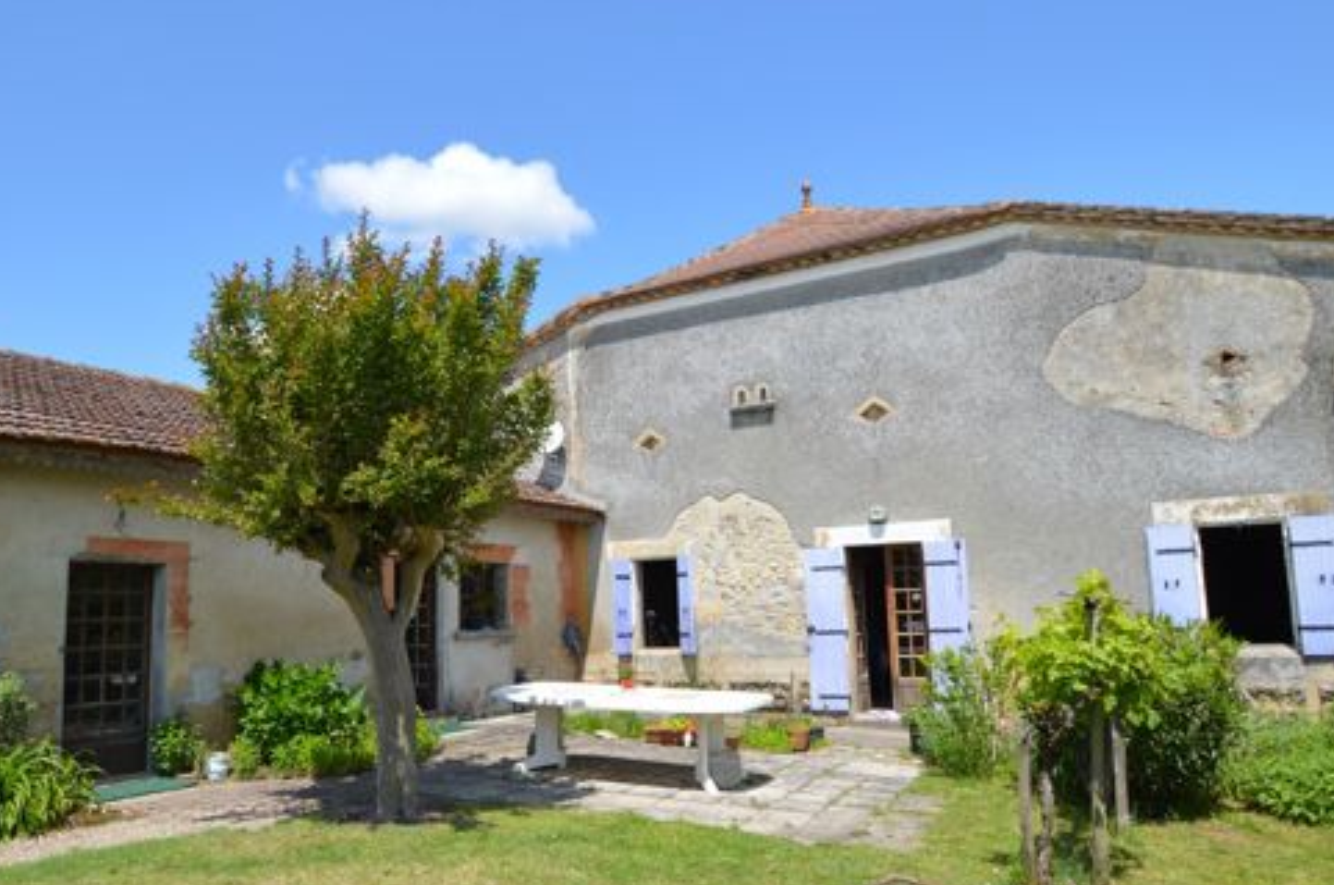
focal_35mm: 22
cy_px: 508
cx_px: 589
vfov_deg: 56.8
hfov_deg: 78.4
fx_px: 814
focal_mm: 10
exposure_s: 1/200
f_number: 7.1
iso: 100
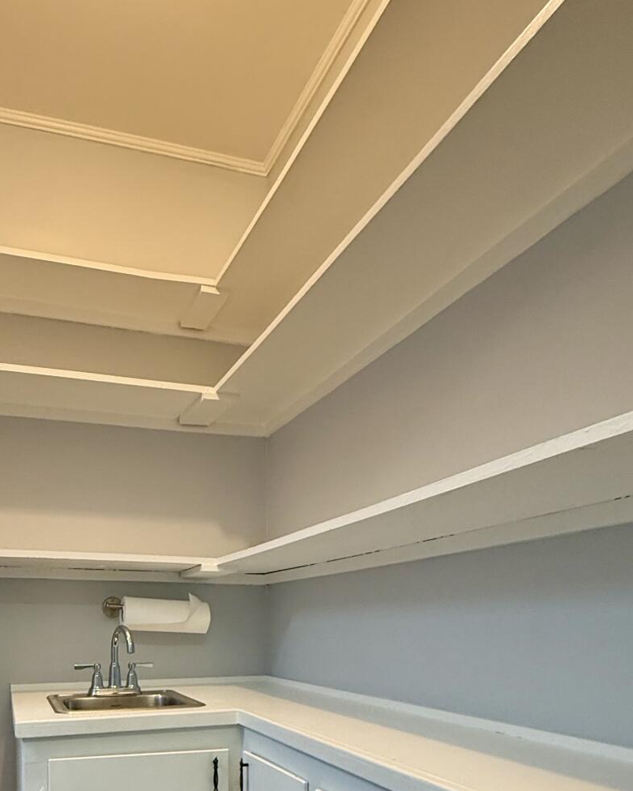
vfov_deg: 57.8
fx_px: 656
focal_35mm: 28
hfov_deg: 50.5
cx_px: 204
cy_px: 627
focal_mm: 2.22
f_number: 2.2
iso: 320
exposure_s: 1/120
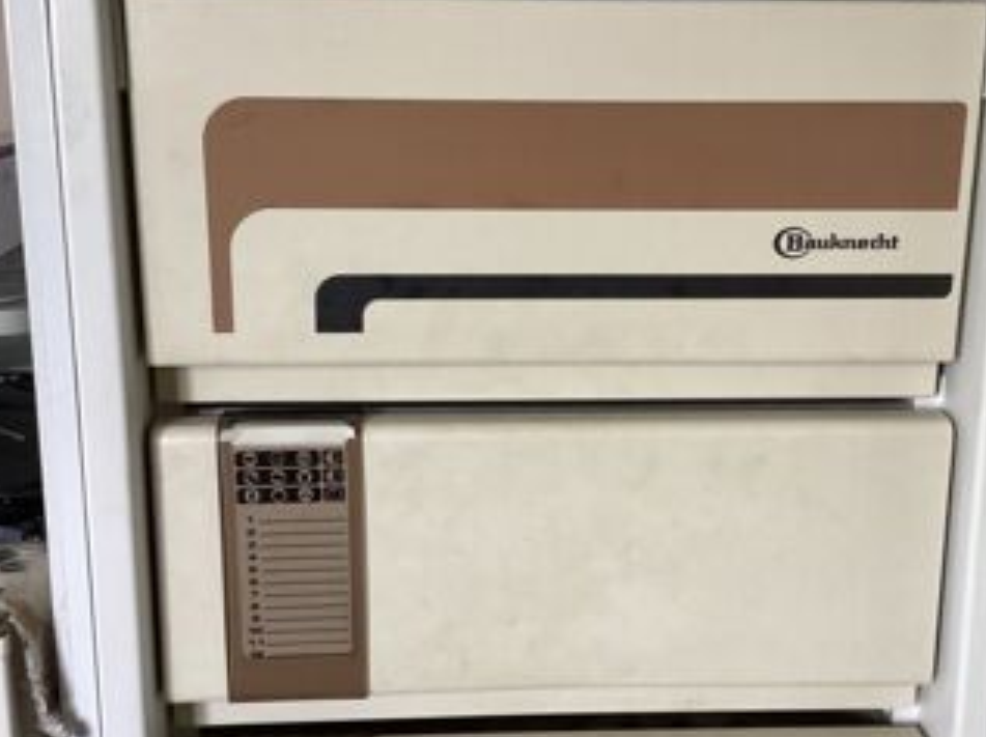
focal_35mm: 47
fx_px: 1337
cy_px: 379
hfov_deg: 40.5
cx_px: 523
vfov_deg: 30.8
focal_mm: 3.3
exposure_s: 1/50
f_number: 2.4
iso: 200
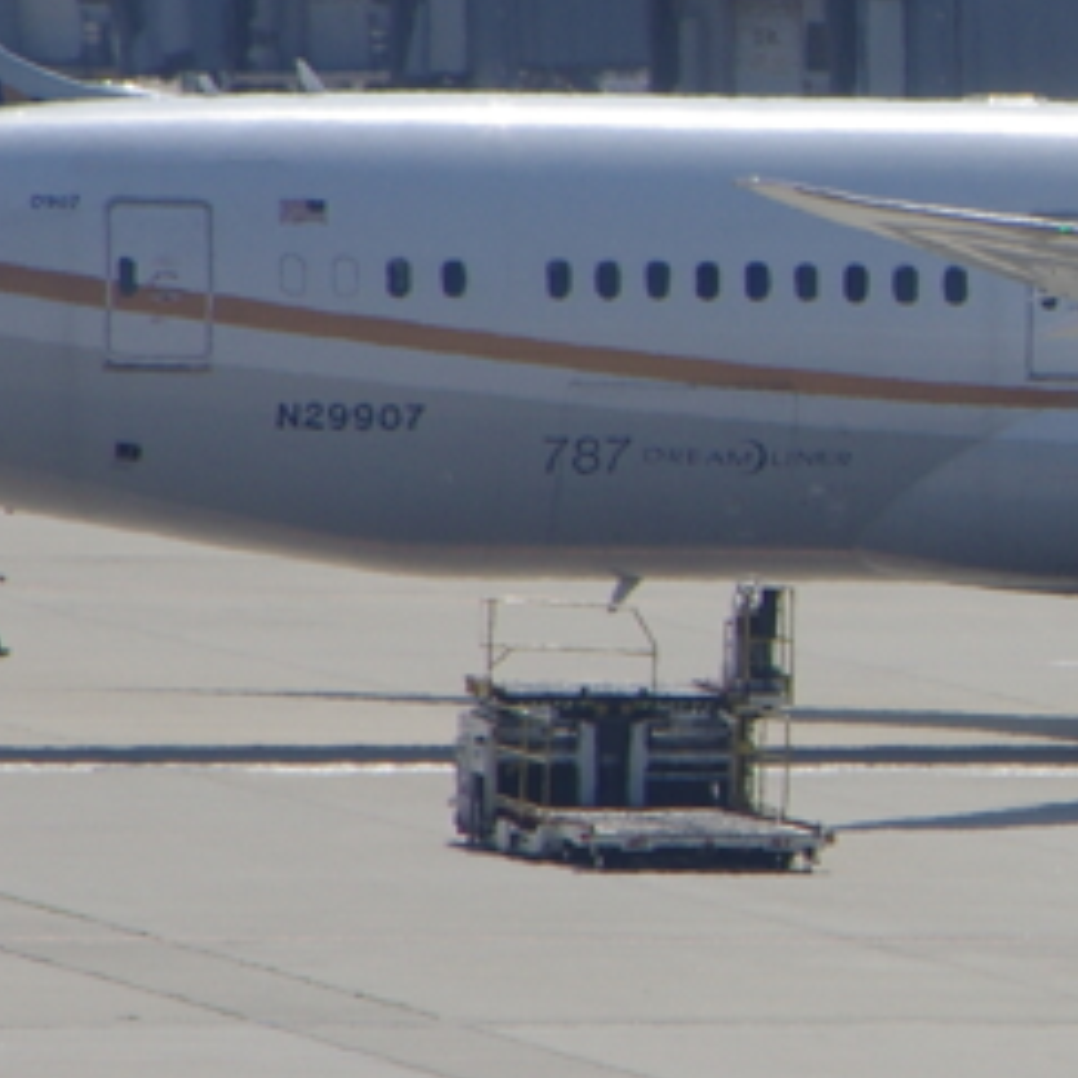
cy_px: 399
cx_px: 2187
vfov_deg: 1.1
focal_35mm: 1608
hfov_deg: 1.1
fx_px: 56654
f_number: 11
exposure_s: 1/500
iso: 200
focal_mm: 300
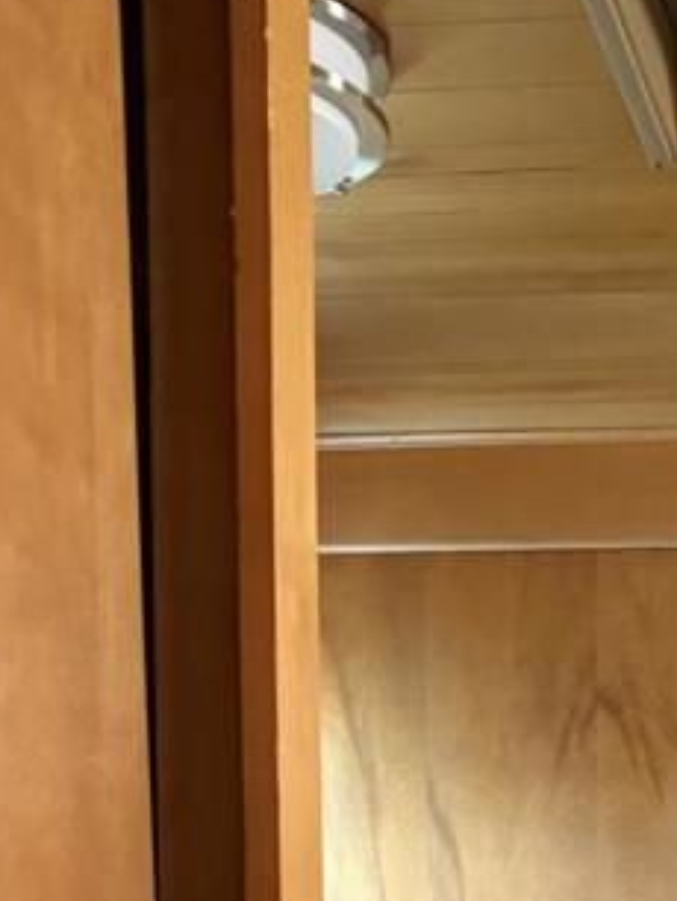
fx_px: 2266
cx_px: 715
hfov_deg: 16.6
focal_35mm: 87
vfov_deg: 20.7
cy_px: 1134
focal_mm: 5.96
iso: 500
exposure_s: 1/30
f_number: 1.6
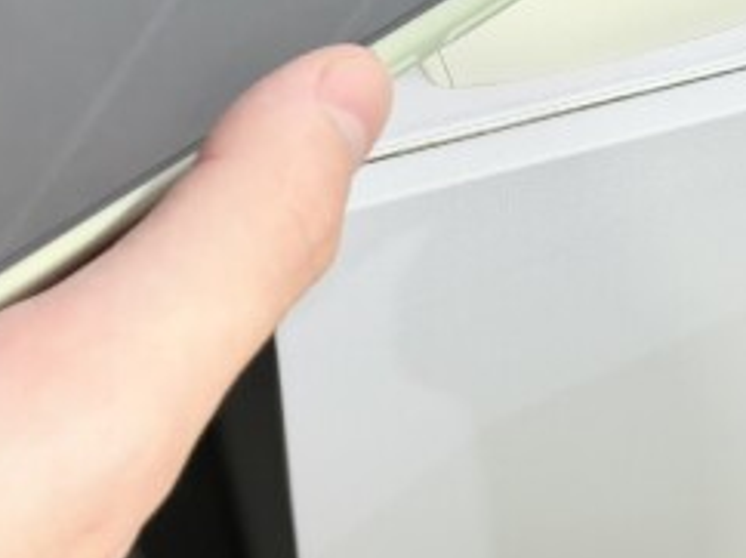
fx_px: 3079
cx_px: 348
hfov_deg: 13.8
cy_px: -163
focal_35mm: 143
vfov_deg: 10.1
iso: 100
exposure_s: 1/120
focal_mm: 6.76
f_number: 1.78
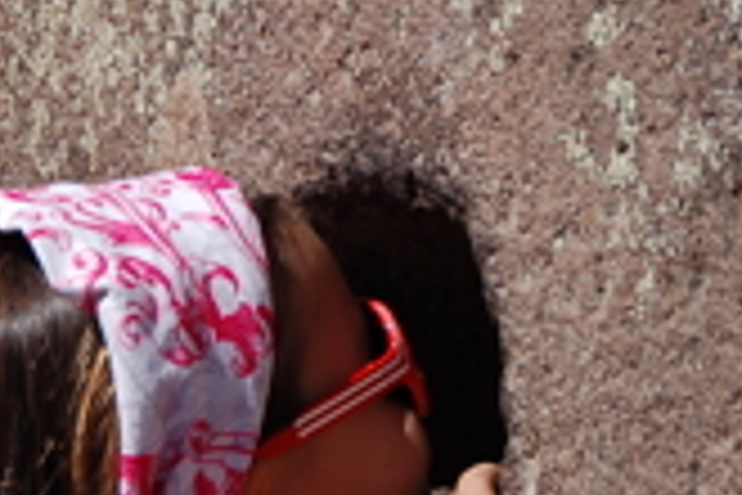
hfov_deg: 5.1
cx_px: 481
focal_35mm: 401
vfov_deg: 3.4
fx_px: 8264
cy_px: 310
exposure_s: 1/1250
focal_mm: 80
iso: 200
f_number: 5.3
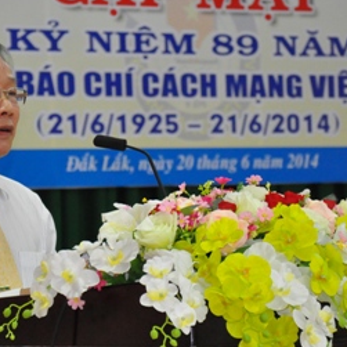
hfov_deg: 8.4
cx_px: 141
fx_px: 2370
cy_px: 154
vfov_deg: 8.4
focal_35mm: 209
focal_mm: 92
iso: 3200
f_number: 5.6
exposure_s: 1/100
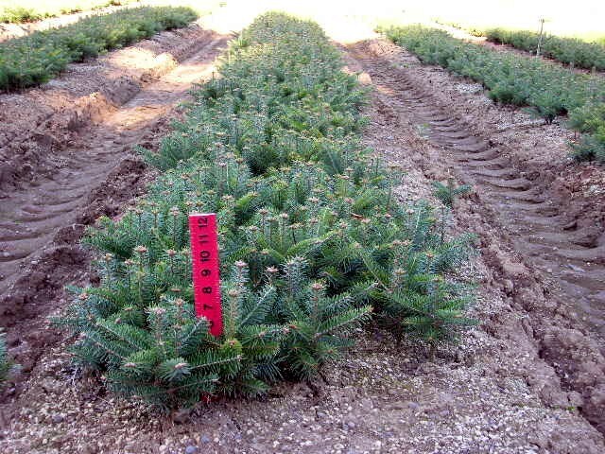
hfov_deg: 38.2
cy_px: 227
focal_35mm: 50
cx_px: 302
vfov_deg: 29.1
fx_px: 874
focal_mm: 8.4
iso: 50
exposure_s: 1/32.8
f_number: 3.3
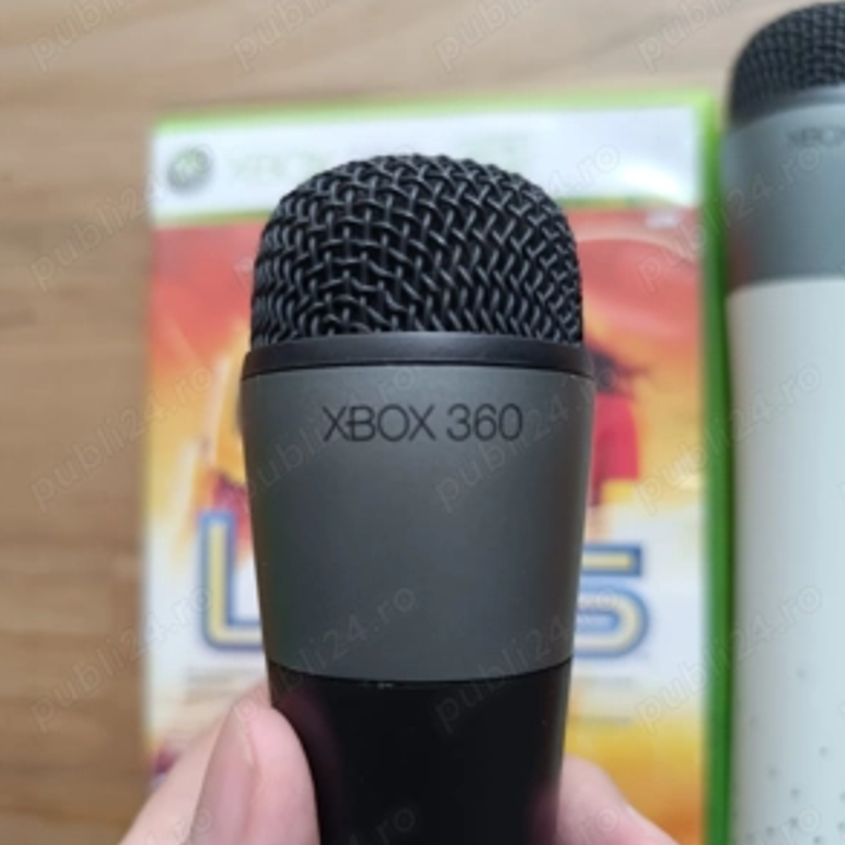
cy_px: 482
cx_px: 424
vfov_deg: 55.4
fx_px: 801
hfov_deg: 55.6
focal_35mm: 29
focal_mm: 6.14
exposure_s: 1/50
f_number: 1.65
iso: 1116
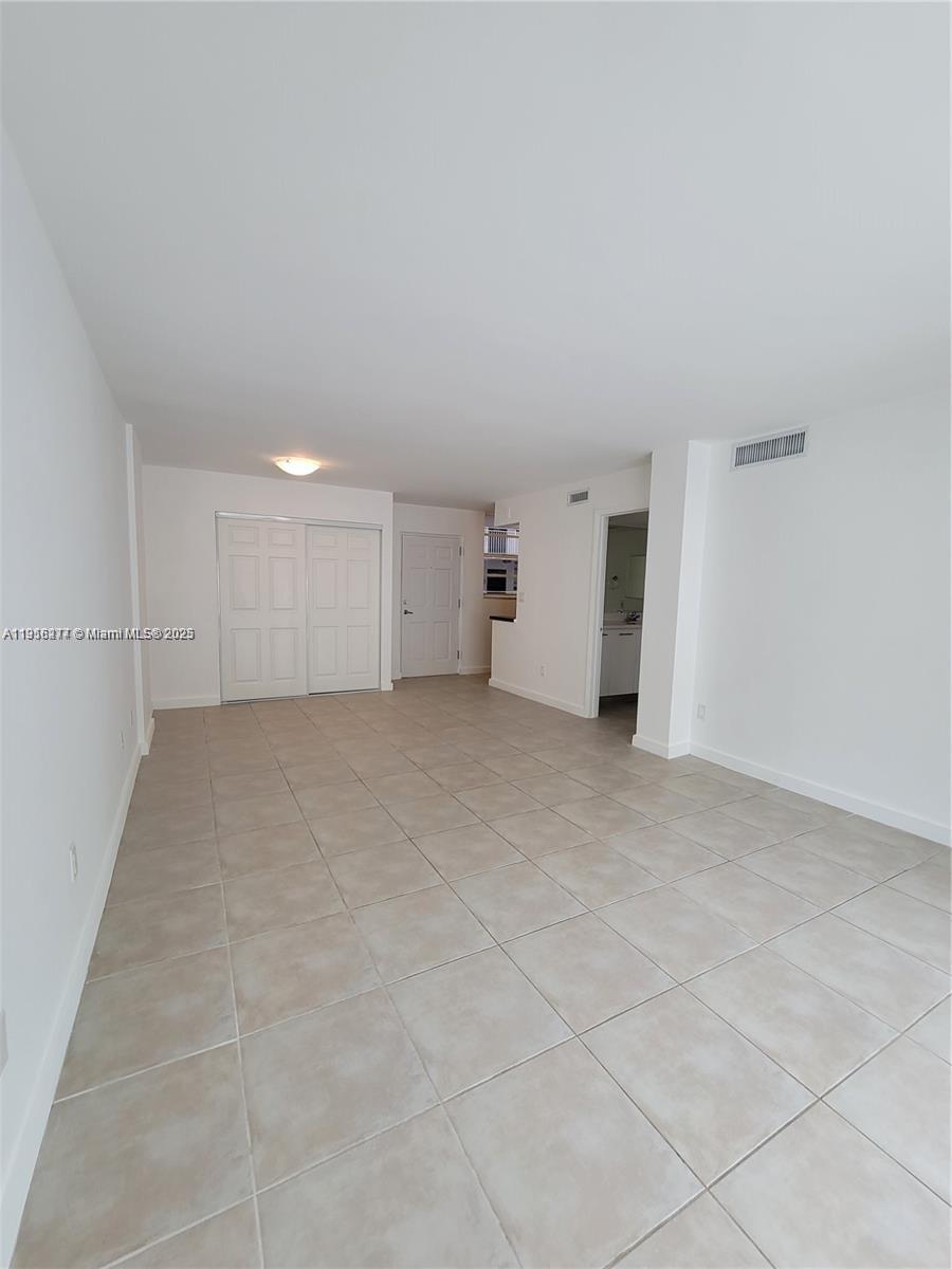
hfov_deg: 89.9
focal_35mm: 13
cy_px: 634
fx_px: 477
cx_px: 476
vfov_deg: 106.2
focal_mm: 2.2
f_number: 2.2
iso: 125
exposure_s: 1/59
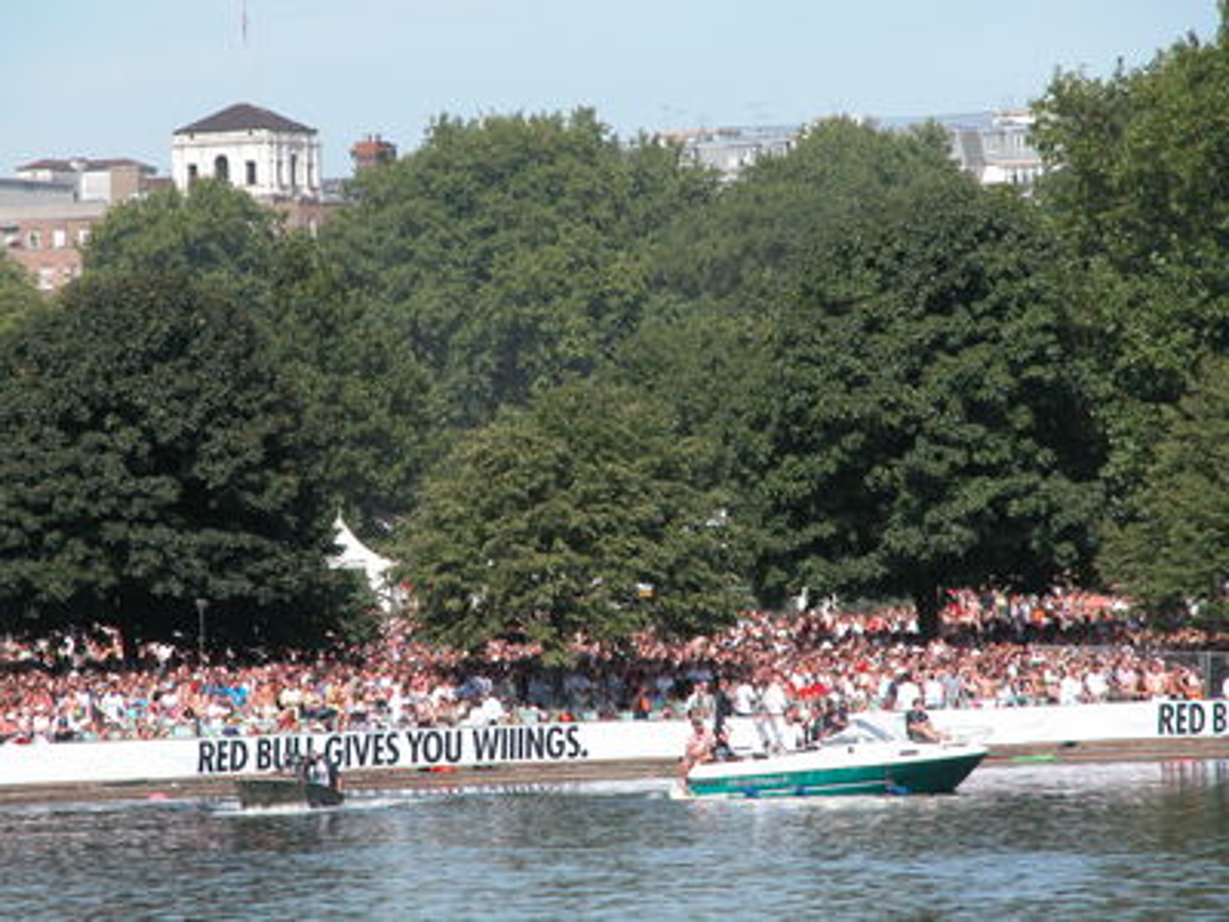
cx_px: 614
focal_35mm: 280
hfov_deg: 7.1
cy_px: 461
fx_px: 9941
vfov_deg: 5.3
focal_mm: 71.2
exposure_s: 1/284
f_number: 5.9
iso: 100
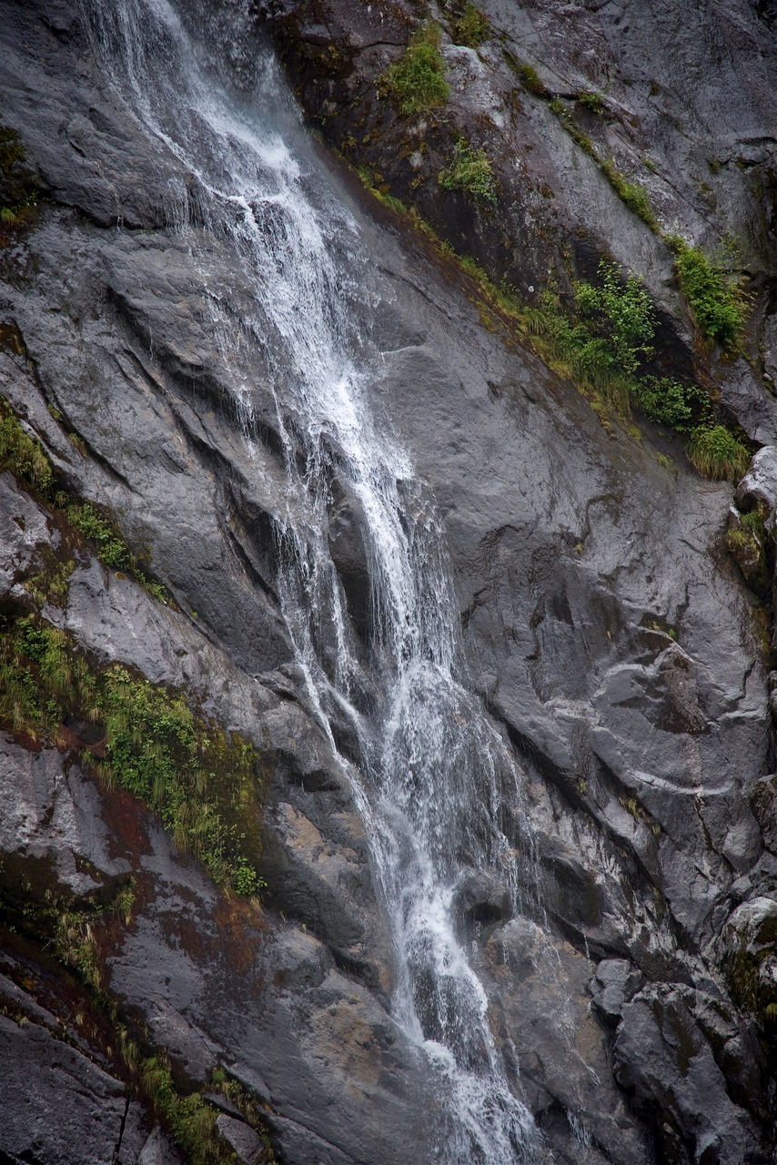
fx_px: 3883
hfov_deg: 11.4
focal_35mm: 120
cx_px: 388
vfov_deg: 17.1
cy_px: 582
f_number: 4
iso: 140
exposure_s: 1/250
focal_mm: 120
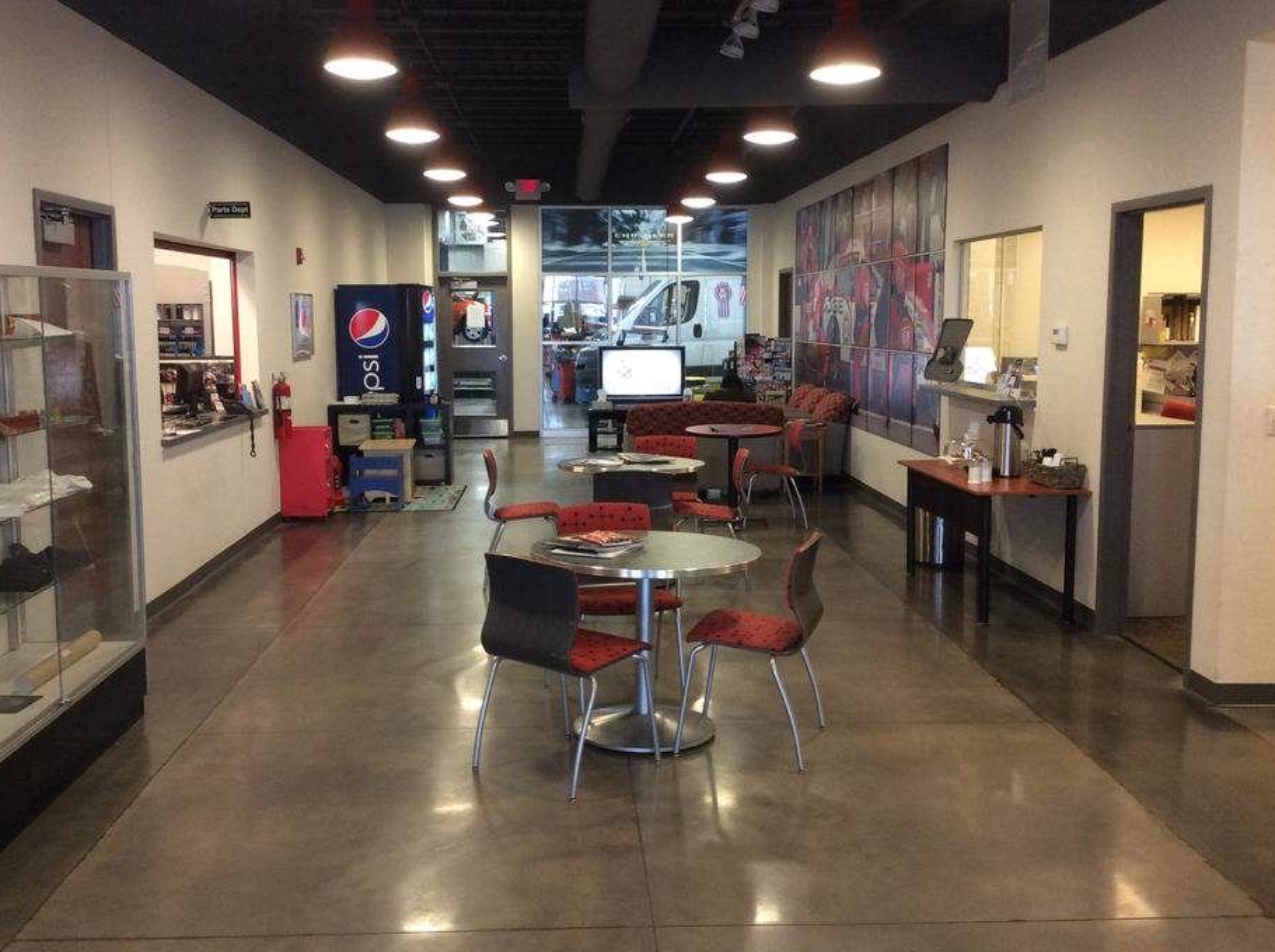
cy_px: 446
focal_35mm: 36
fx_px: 1324
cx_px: 609
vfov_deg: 39.6
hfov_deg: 51.4
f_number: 2.4
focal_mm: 3.3
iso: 125
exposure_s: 1/24
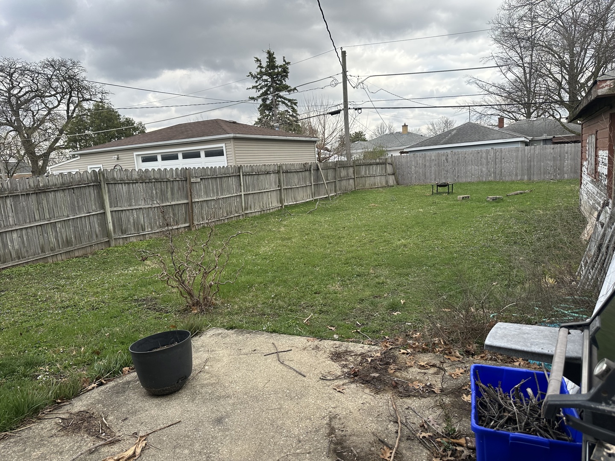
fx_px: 426
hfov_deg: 71.6
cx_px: 308
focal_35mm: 24
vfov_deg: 56.8
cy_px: 230
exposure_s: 1/971
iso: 80
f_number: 1.78
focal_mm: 6.86
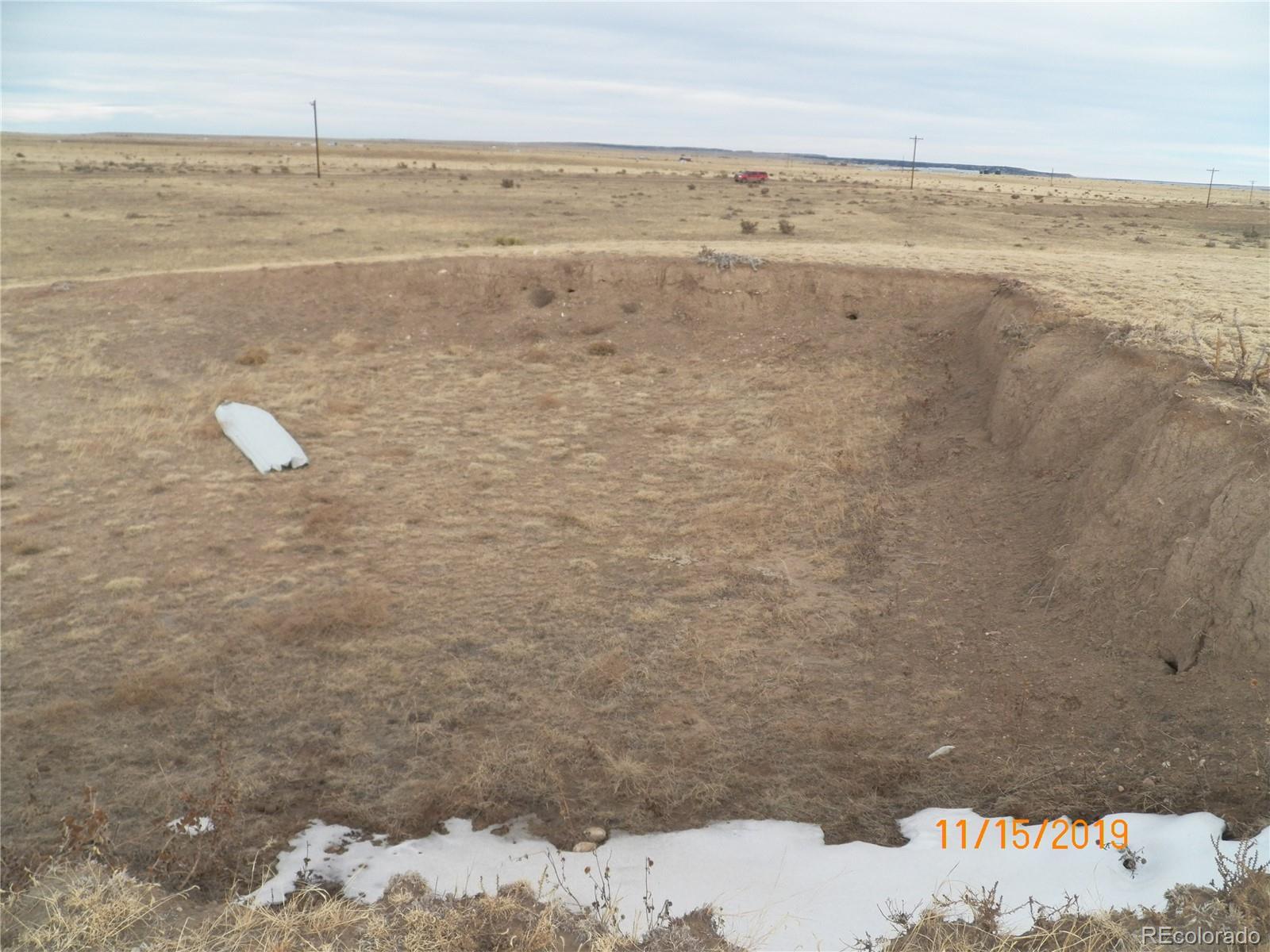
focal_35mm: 28
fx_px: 1027
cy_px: 476
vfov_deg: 49.7
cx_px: 635
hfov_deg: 63.4
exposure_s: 1/800
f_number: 4
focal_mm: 4.9
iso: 125
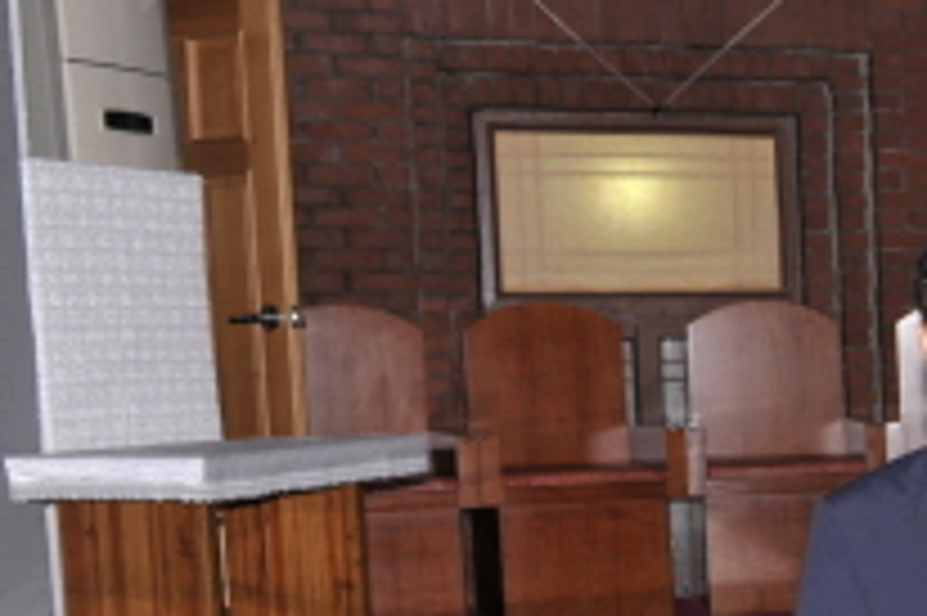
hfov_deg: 18.1
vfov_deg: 14.1
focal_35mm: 95
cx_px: 1539
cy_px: 627
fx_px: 2444
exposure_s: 1/60
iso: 200
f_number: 5.6
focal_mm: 28
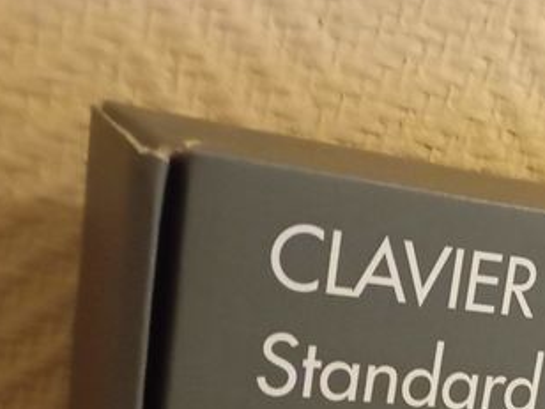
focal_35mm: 91
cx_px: 805
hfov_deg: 19.0
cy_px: 661
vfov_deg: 14.8
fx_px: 1433
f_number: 1.8
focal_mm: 4.27
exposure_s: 1/16.7
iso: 4813
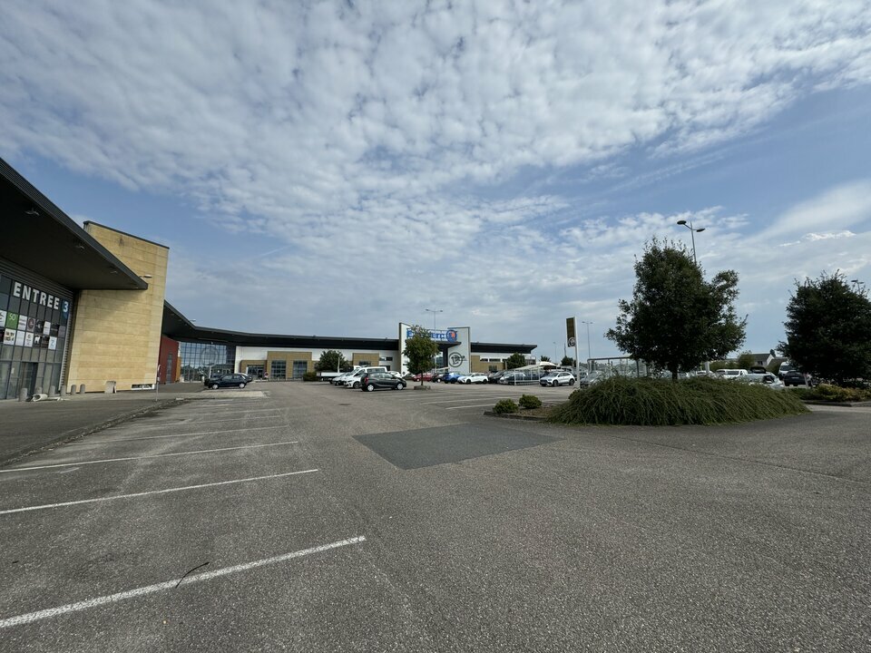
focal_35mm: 14
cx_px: 436
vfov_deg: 85.7
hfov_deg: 102.1
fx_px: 352
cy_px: 326
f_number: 2.2
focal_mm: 2.22
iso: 50
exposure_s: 1/2985
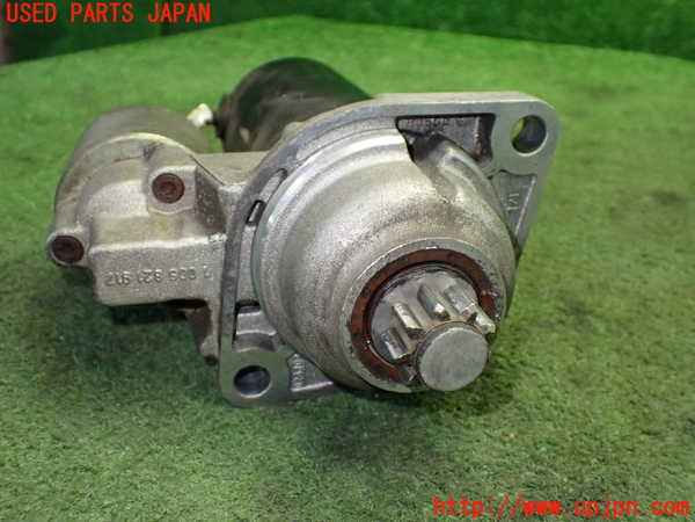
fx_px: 642
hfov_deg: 56.8
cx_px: 348
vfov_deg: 44.2
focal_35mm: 32
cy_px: 261
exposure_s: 1/100
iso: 800
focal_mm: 5.79
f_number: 2.4
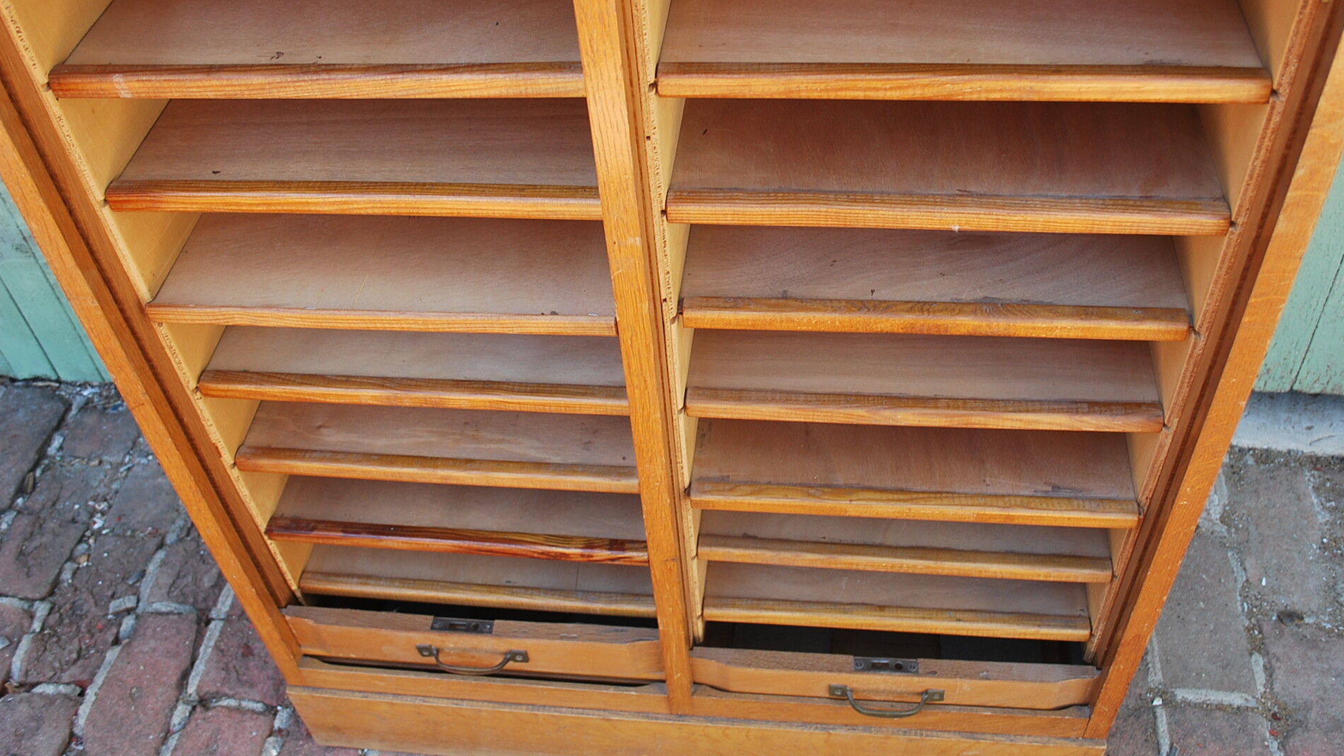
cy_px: 340
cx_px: 671
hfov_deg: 56.6
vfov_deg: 33.7
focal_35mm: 35
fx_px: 1247
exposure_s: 1/80
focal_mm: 22
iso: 200
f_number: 4.5
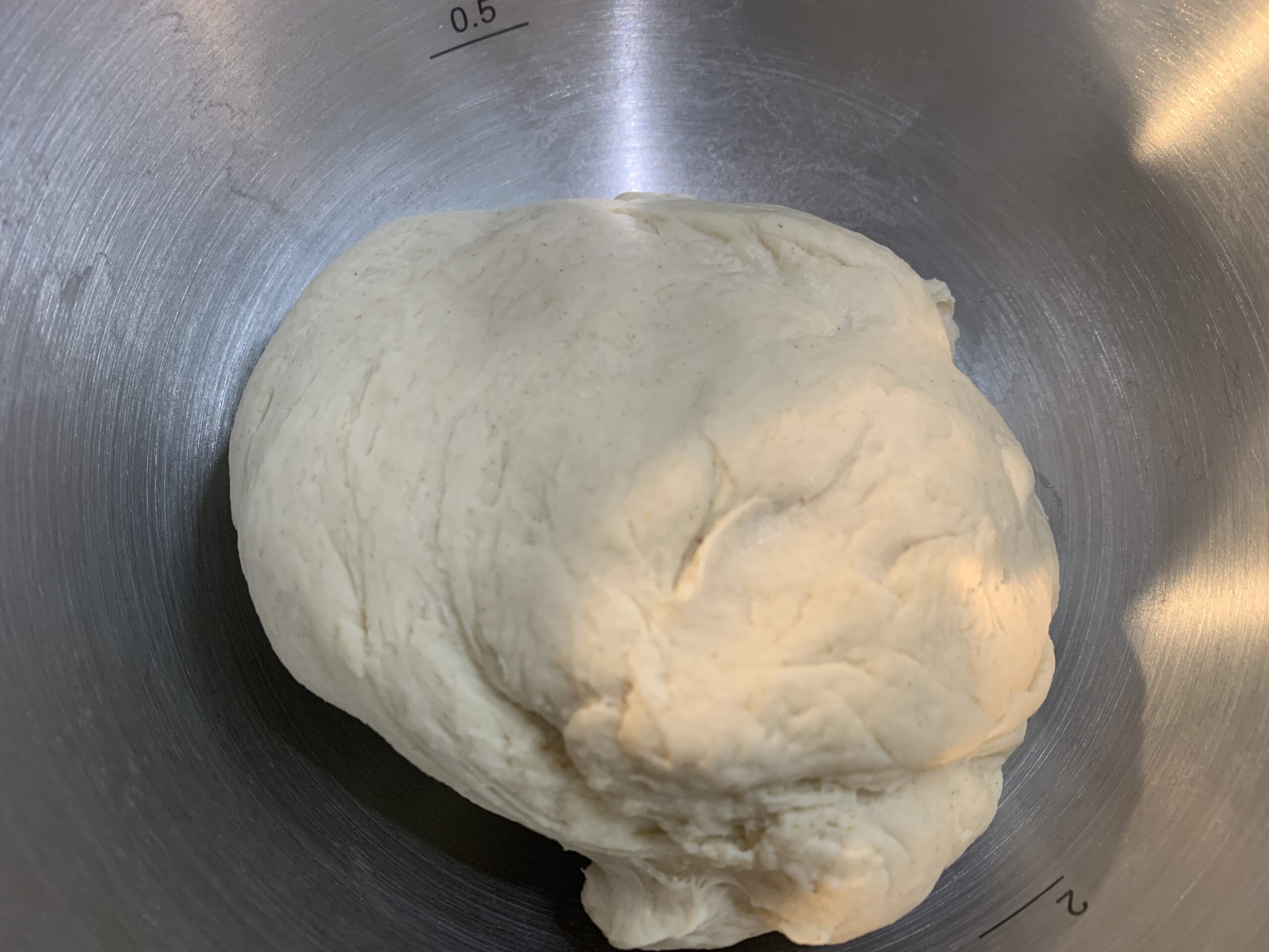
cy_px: 476
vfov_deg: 53.1
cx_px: 634
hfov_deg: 67.3
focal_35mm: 26
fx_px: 953
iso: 160
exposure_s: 1/50
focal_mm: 4.25
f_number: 1.8
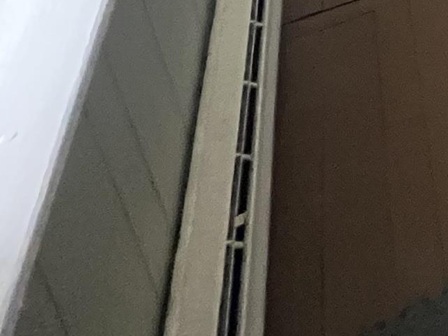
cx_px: 925
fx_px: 802
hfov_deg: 18.3
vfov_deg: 15.3
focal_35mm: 62
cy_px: -442
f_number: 1.8
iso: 800
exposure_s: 1/60
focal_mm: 1.57
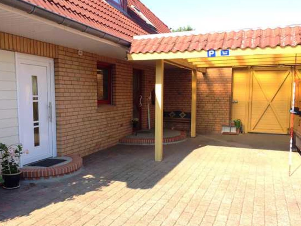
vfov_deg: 41.7
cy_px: 127
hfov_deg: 53.7
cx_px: 126
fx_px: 296
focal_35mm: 34
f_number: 2.2
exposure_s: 1/414
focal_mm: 4.15
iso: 32
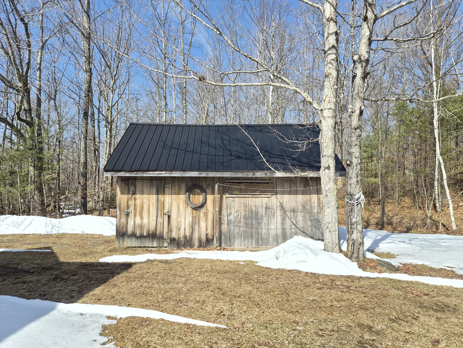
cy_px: 174
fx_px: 308
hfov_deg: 73.9
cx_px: 232
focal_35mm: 23
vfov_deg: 58.9
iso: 80
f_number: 1.8
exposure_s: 1/4336
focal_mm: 5.4
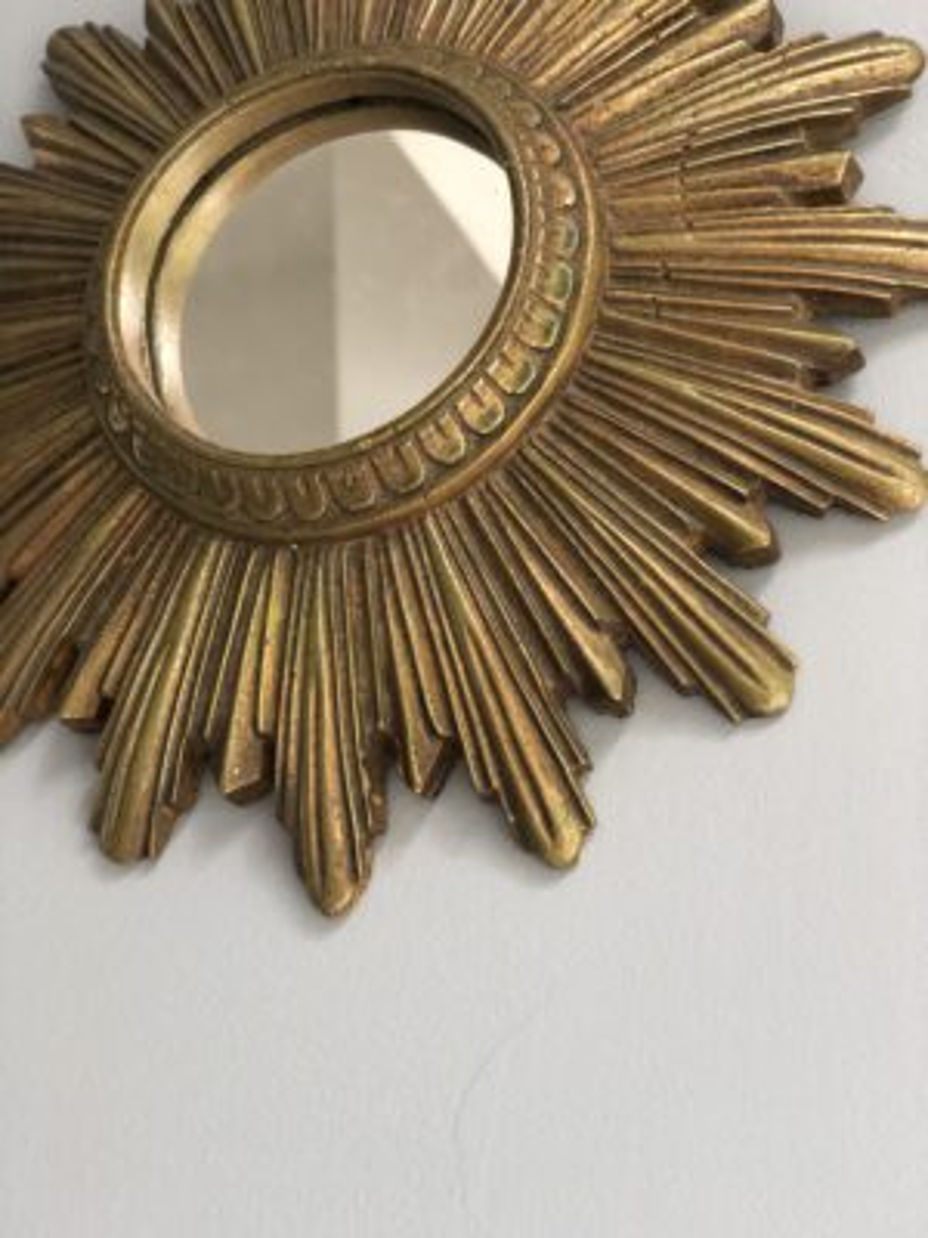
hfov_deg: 28.0
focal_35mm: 52
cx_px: 464
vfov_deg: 36.8
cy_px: 619
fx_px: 1859
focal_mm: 6
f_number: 2.4
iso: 160
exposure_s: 1/12
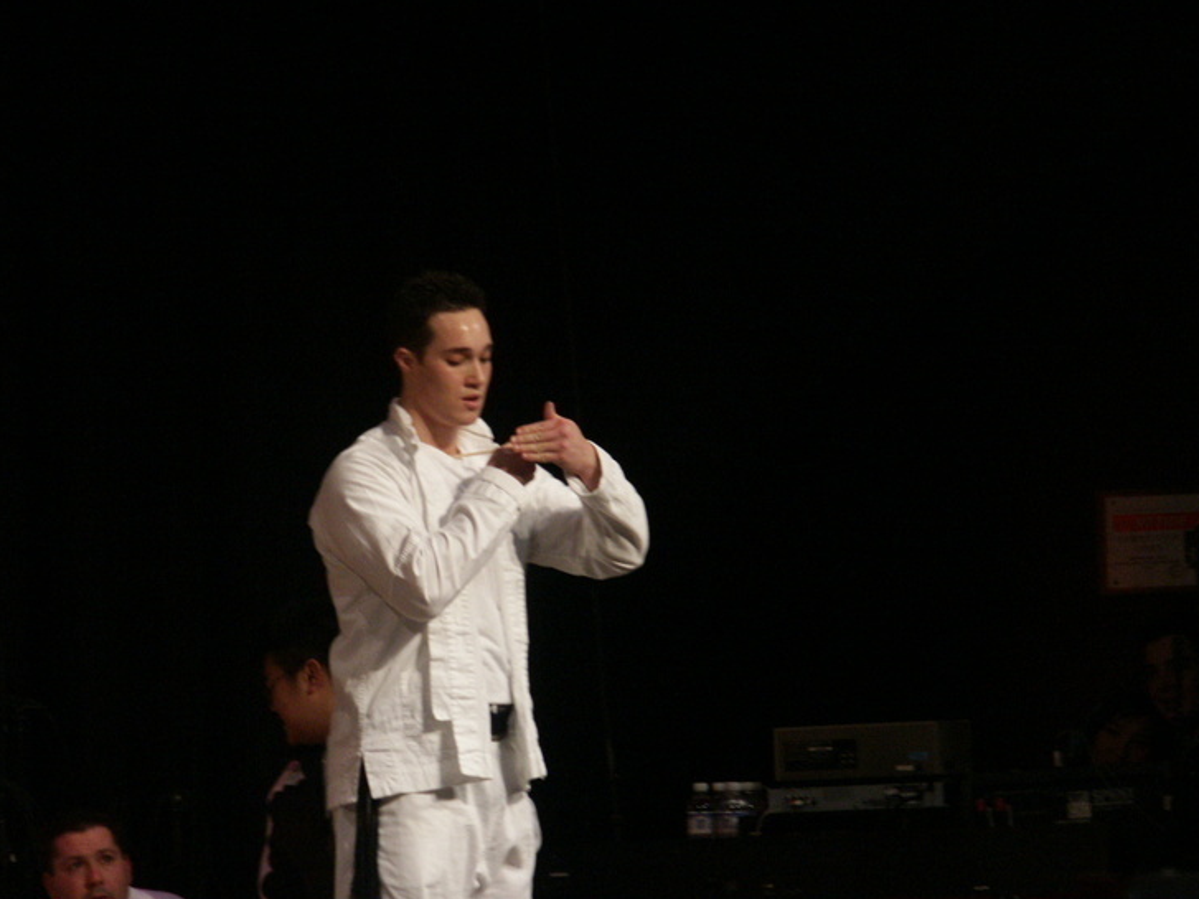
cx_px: 590
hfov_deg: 9.0
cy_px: 462
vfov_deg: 6.8
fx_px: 7619
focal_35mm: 220
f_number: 3.5
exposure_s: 1/60
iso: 200
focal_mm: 50.69
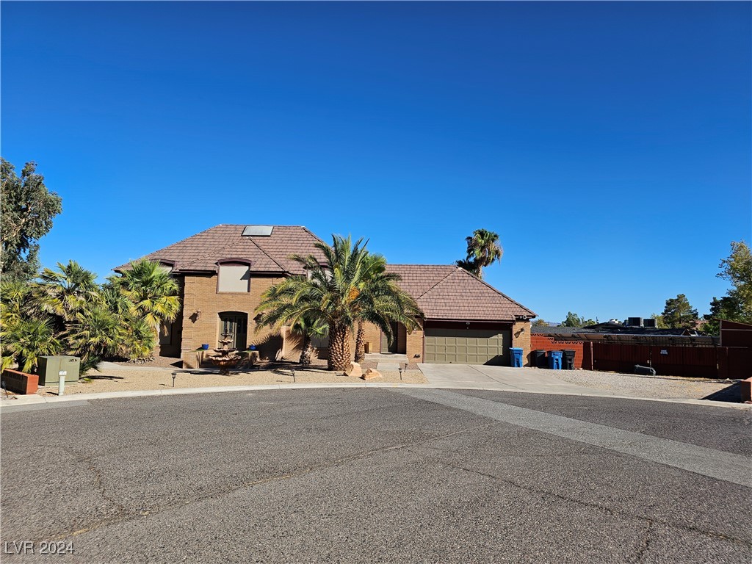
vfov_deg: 58.9
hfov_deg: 73.9
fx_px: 500
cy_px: 282
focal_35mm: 23
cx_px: 376
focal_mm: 6.3
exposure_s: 1/1070
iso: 10
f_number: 1.7
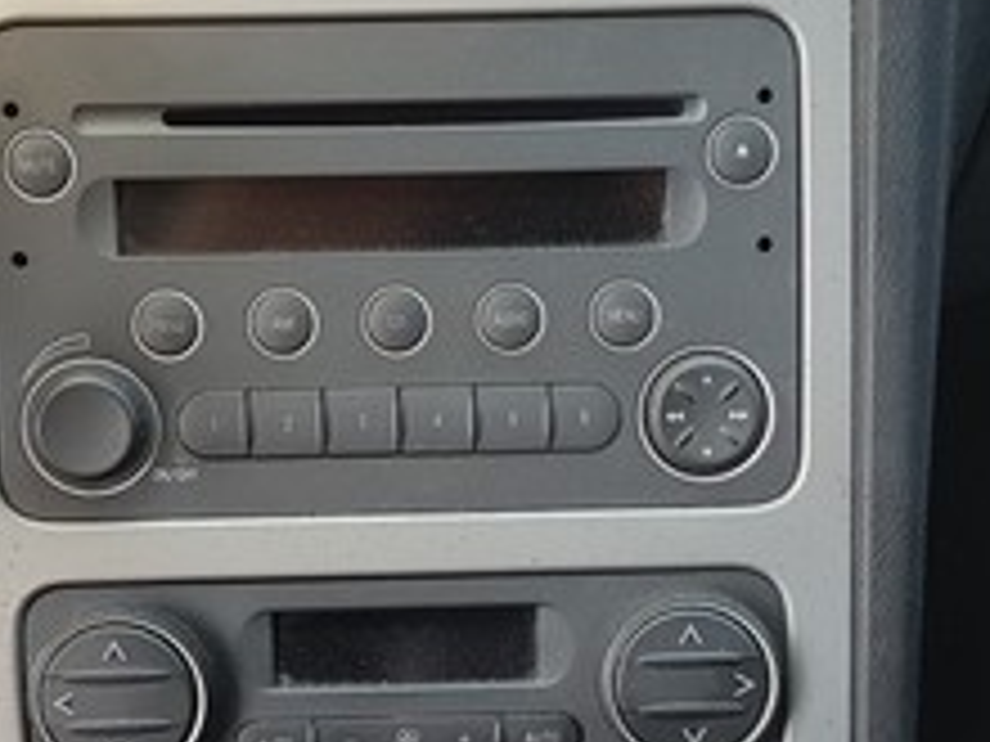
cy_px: 580
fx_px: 2031
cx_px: 549
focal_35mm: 71
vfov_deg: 20.5
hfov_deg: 27.4
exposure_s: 1/100
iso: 64
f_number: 1.7
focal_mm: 4.2
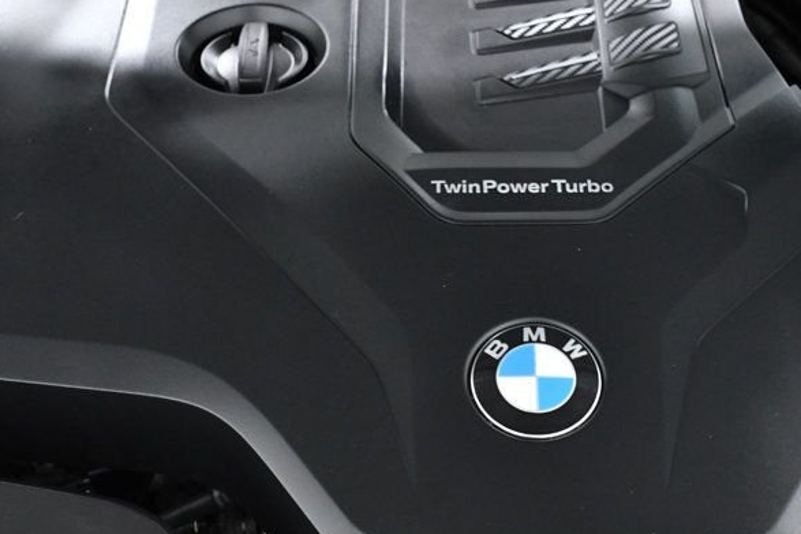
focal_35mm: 68
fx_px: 1512
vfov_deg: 19.9
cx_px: 419
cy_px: 361
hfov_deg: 29.7
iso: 2500
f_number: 4.5
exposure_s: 1/100
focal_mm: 26
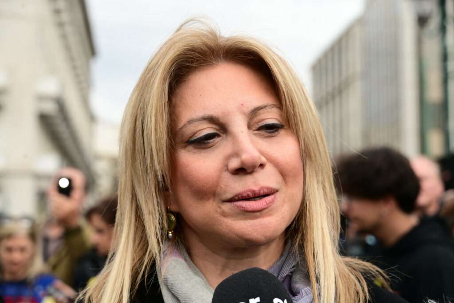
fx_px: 946
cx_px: 227
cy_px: 152
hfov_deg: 27.0
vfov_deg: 18.2
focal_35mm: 75
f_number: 6.3
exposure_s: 1/500
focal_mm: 75
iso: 400
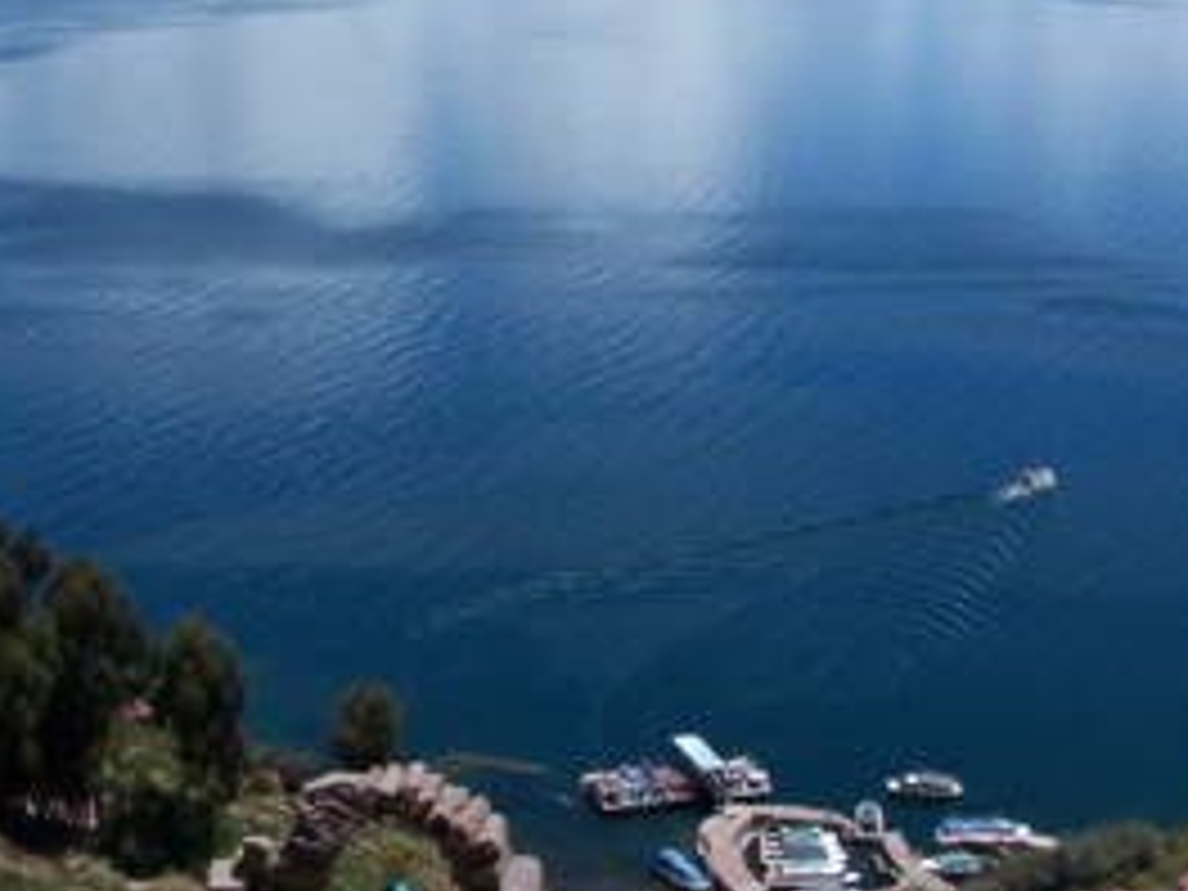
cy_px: 439
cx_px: 576
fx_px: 2471
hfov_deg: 27.0
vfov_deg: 20.4
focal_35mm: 72
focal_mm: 6.3
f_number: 5.6
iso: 80
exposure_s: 1/500
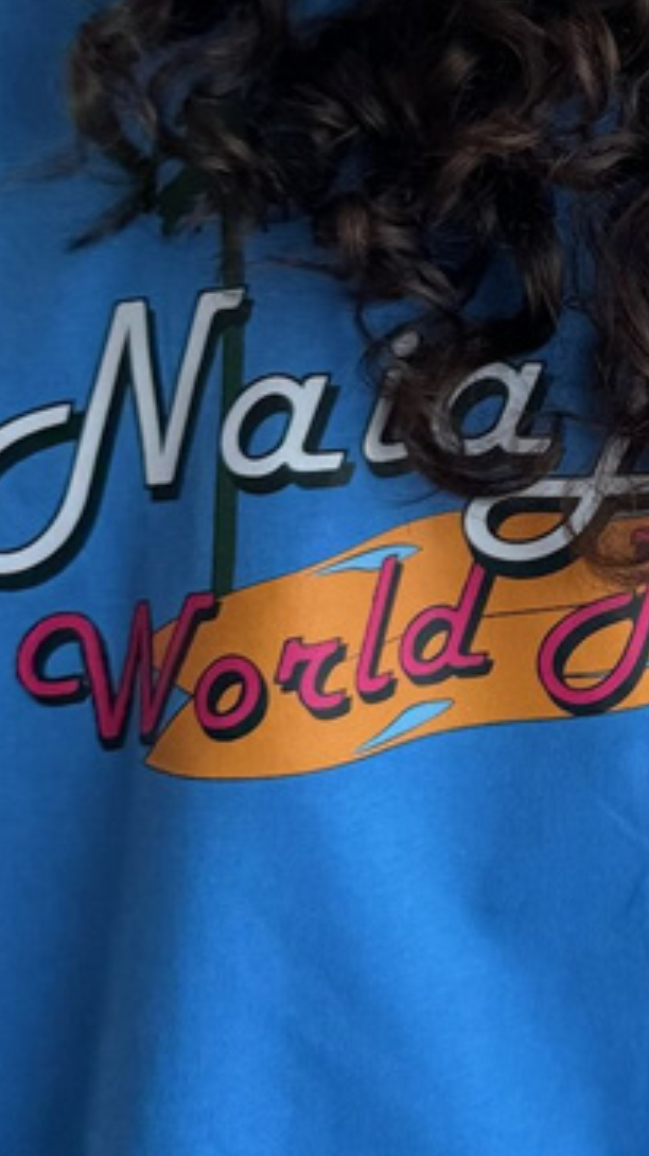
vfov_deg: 28.5
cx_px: 1158
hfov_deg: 14.7
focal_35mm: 72
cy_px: 172
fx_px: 2204
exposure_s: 1/1597
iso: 80
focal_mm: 6.76
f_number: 1.78
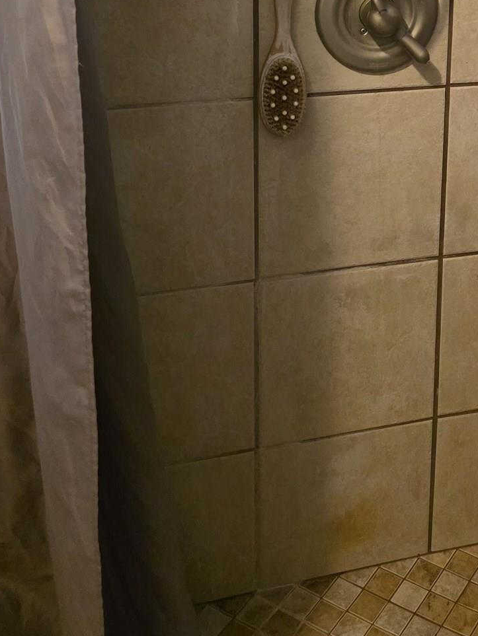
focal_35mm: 55
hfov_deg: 25.2
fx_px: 1012
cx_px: 490
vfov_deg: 32.4
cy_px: 13
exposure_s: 1/120
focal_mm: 6.3
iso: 2500
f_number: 1.7
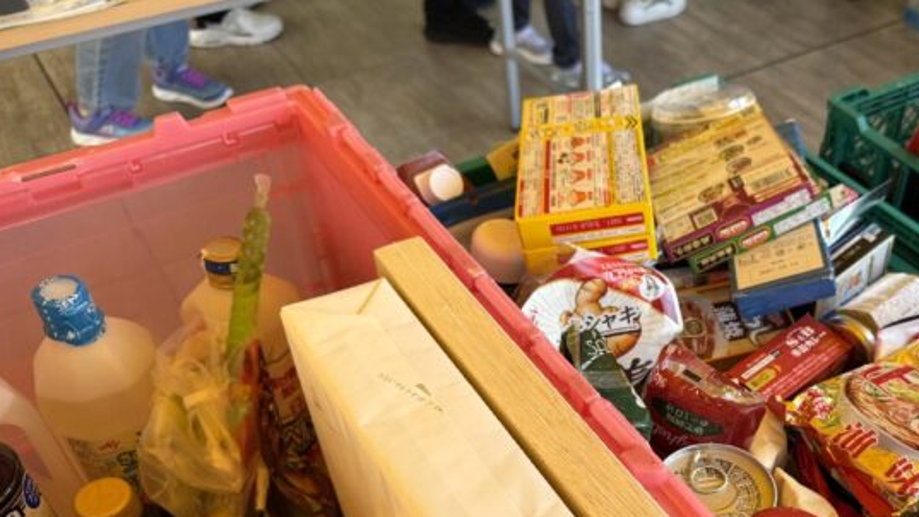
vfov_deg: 30.4
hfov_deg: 51.2
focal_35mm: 38
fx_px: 926
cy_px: 419
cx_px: 652
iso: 80
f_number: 1.78
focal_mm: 6.76
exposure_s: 1/401
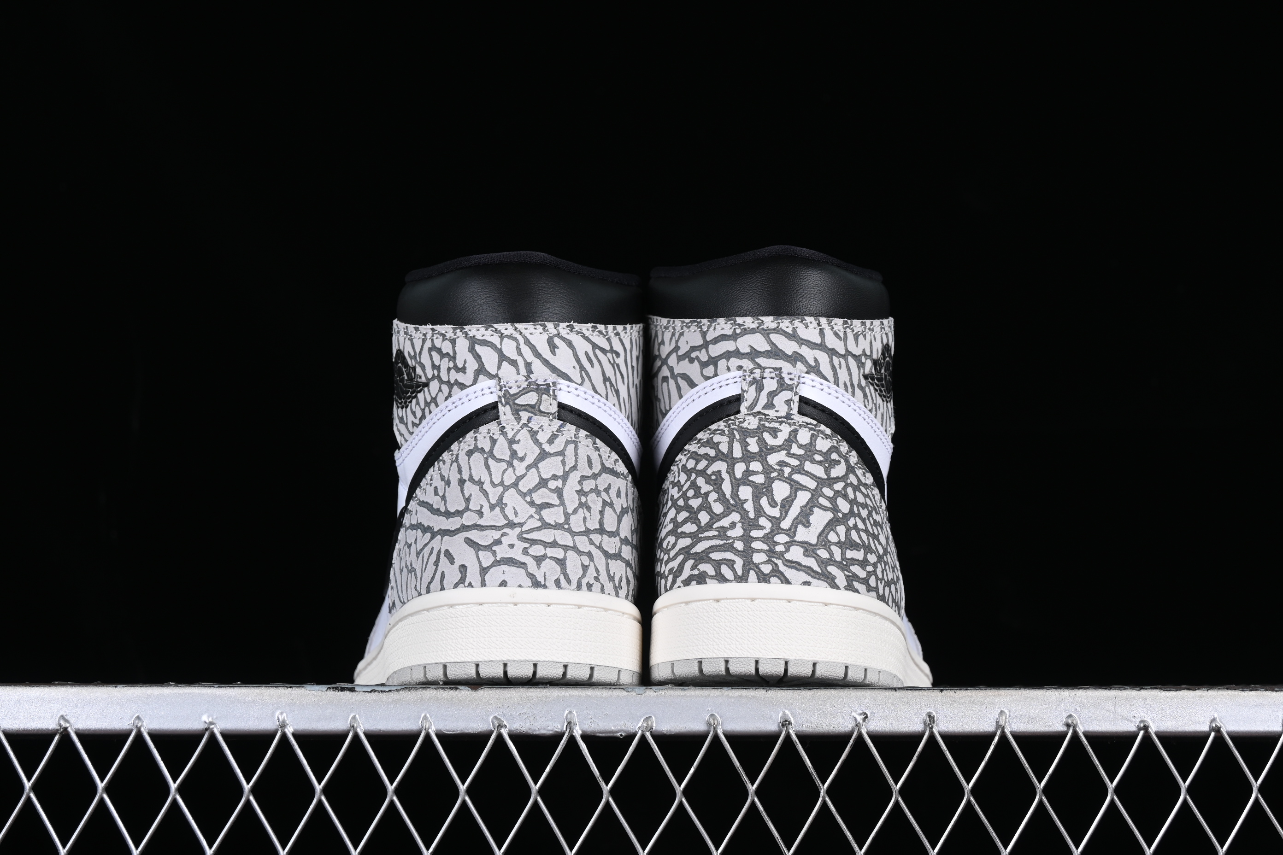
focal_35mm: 72
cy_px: 428
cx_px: 642
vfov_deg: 18.9
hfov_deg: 28.1
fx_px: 2566
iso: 160
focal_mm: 48
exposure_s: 1/80
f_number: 8
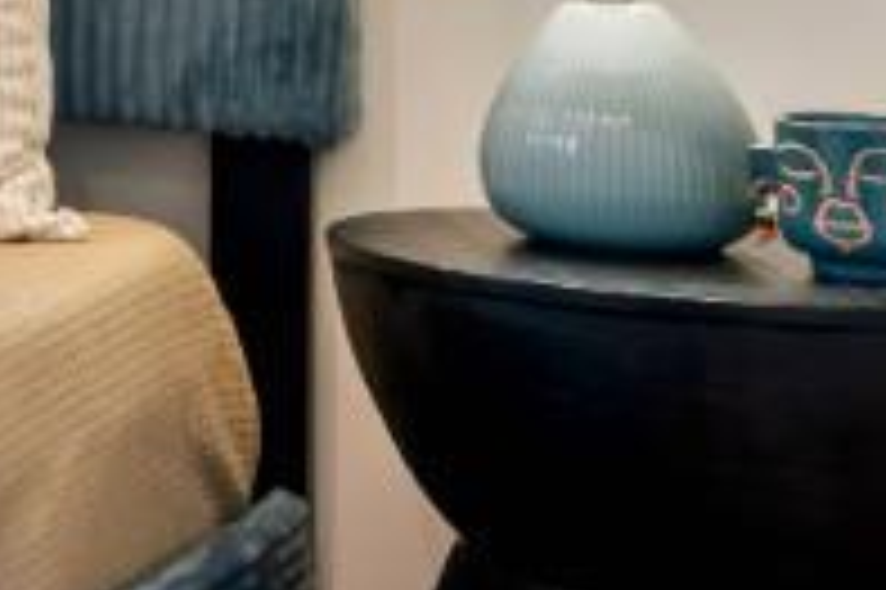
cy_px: -392
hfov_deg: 11.0
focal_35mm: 122
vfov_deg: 10.7
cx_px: -1750
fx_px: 3000
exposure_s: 1/2
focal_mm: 16
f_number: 16
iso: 320
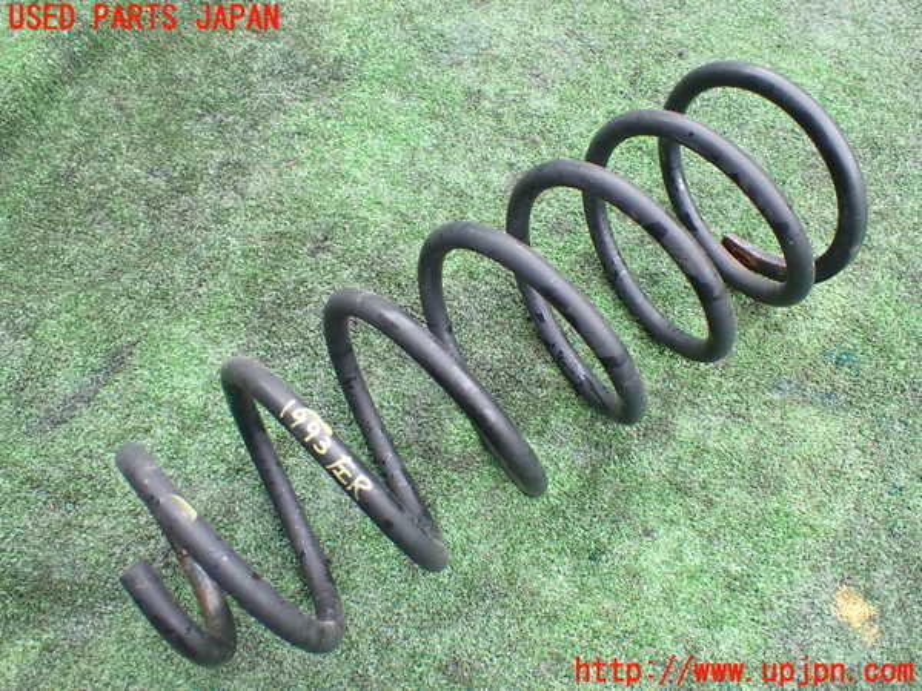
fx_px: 799
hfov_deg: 60.0
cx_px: 461
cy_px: 346
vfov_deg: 46.8
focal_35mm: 30
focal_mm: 5.4
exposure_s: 1/125
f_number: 2.3
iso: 160
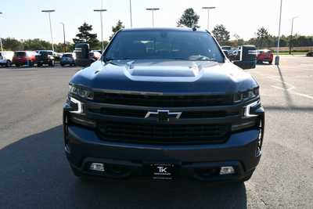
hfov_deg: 61.9
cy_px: 104
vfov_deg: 43.6
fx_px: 261
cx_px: 156
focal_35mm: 30
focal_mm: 20
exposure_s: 1/250
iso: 160
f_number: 8
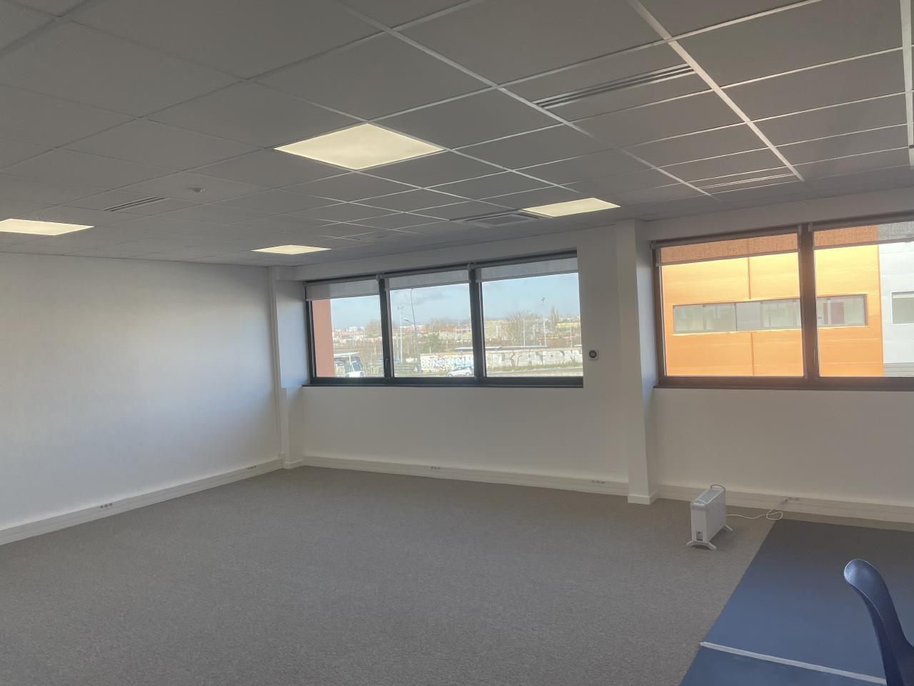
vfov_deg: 53.1
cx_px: 457
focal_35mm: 26
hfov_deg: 67.3
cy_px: 343
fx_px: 687
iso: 32
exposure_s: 1/532
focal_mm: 4.2
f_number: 1.6
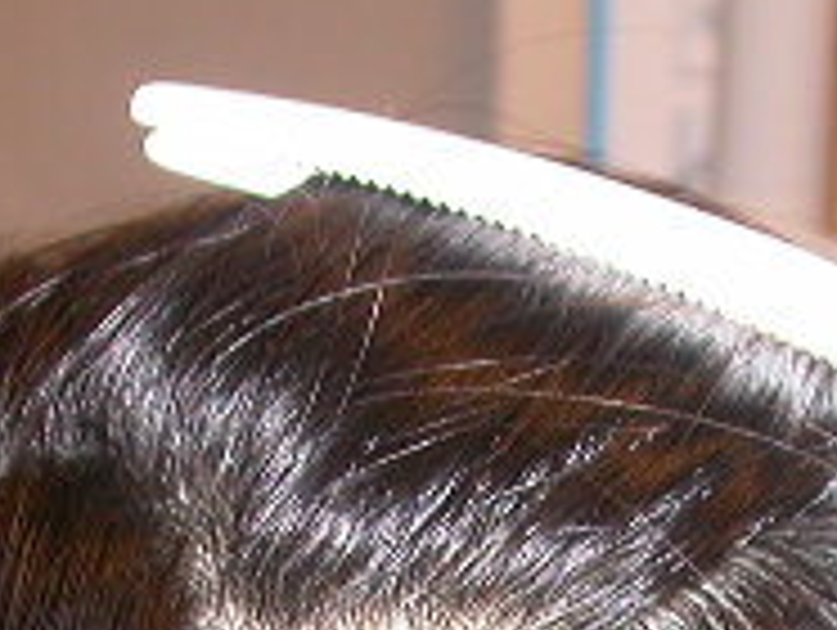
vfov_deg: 9.5
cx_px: 626
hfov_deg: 13.0
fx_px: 3656
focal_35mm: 151
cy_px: 1026
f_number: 2.7
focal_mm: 9.1
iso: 100
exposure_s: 1/60
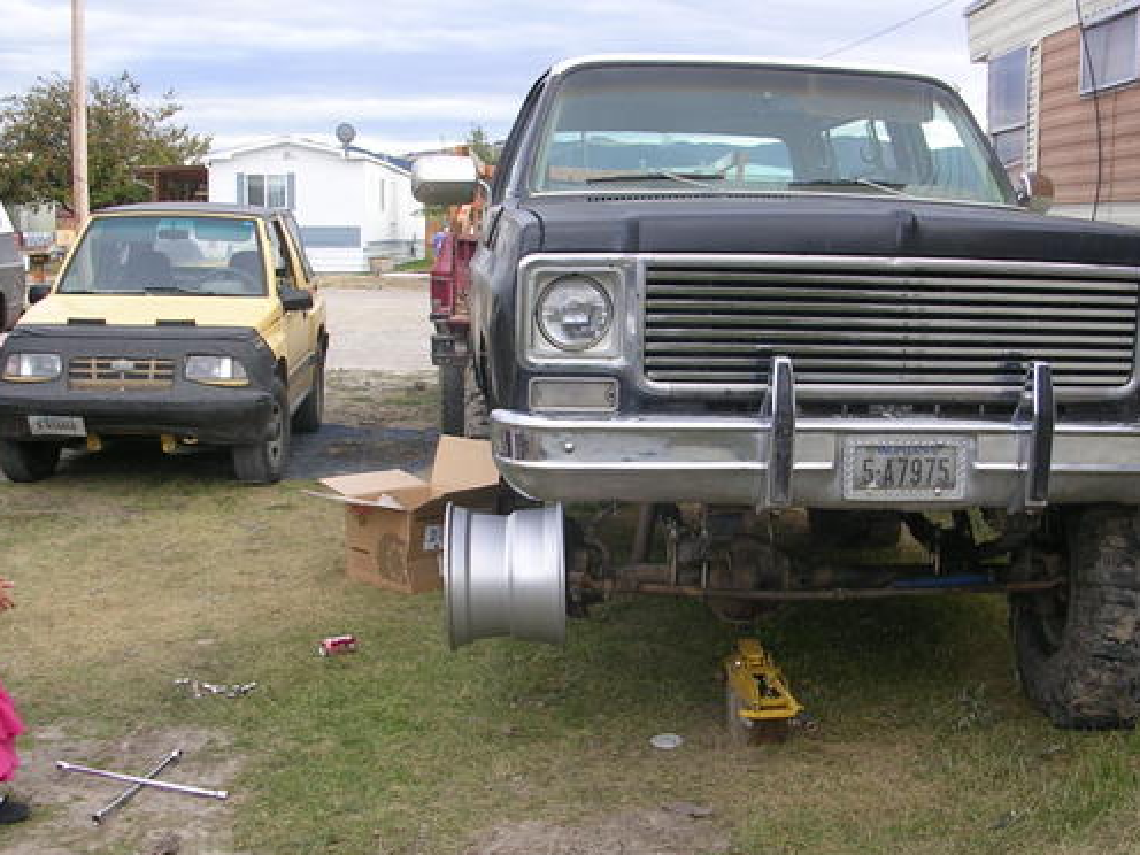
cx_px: 667
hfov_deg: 41.1
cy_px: 462
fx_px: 1515
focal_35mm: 46
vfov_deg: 31.5
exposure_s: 1/68.3
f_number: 2.8
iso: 50
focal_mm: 5.8
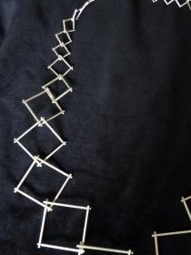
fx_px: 294
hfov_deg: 35.1
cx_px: 145
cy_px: 154
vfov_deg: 46.5
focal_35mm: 40
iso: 400
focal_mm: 4.1
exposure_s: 1/8
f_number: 3.3
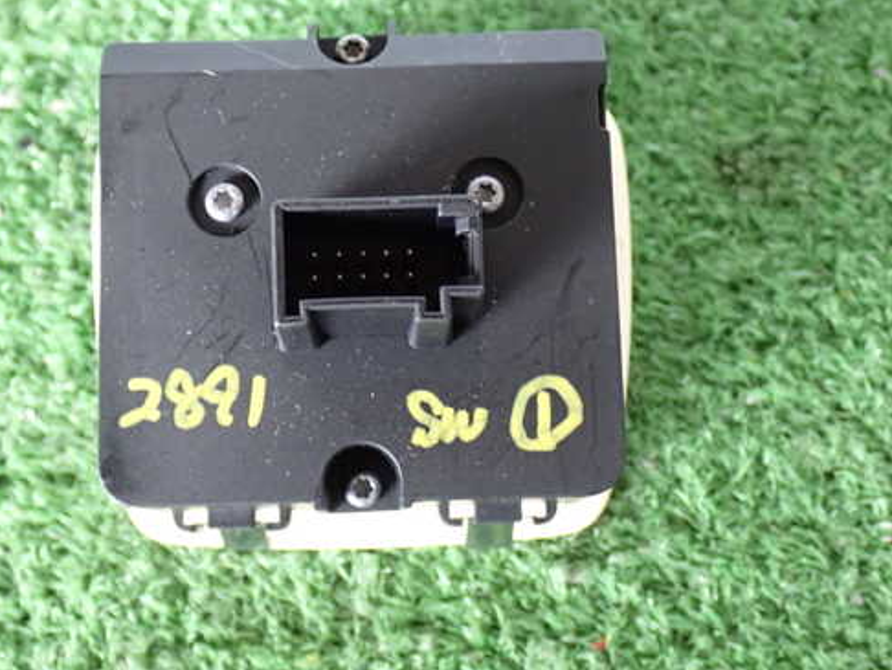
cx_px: 387
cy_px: 307
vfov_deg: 25.2
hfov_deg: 33.2
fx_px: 1495
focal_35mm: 58
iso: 800
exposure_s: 1/40
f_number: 3.1
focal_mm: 8.4
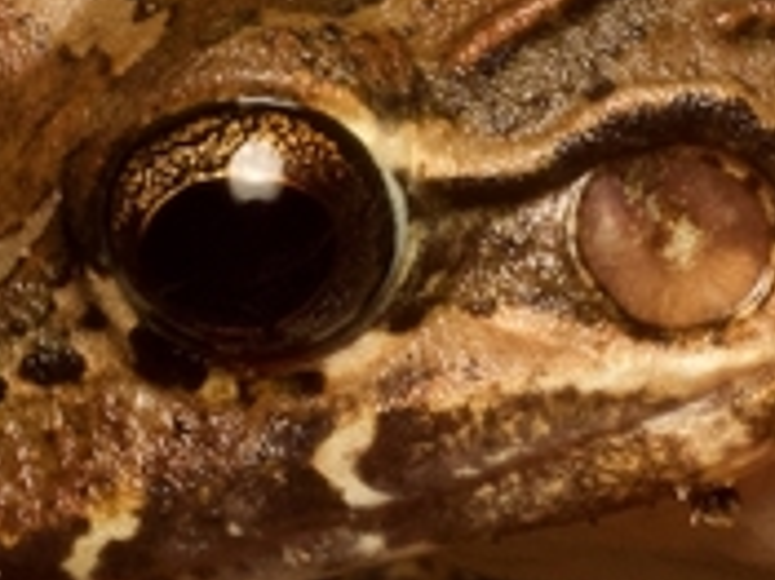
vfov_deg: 1.9
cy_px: 255
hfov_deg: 2.5
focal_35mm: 781
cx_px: 1041
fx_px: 17473
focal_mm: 60
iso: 800
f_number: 16
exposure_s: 1/60
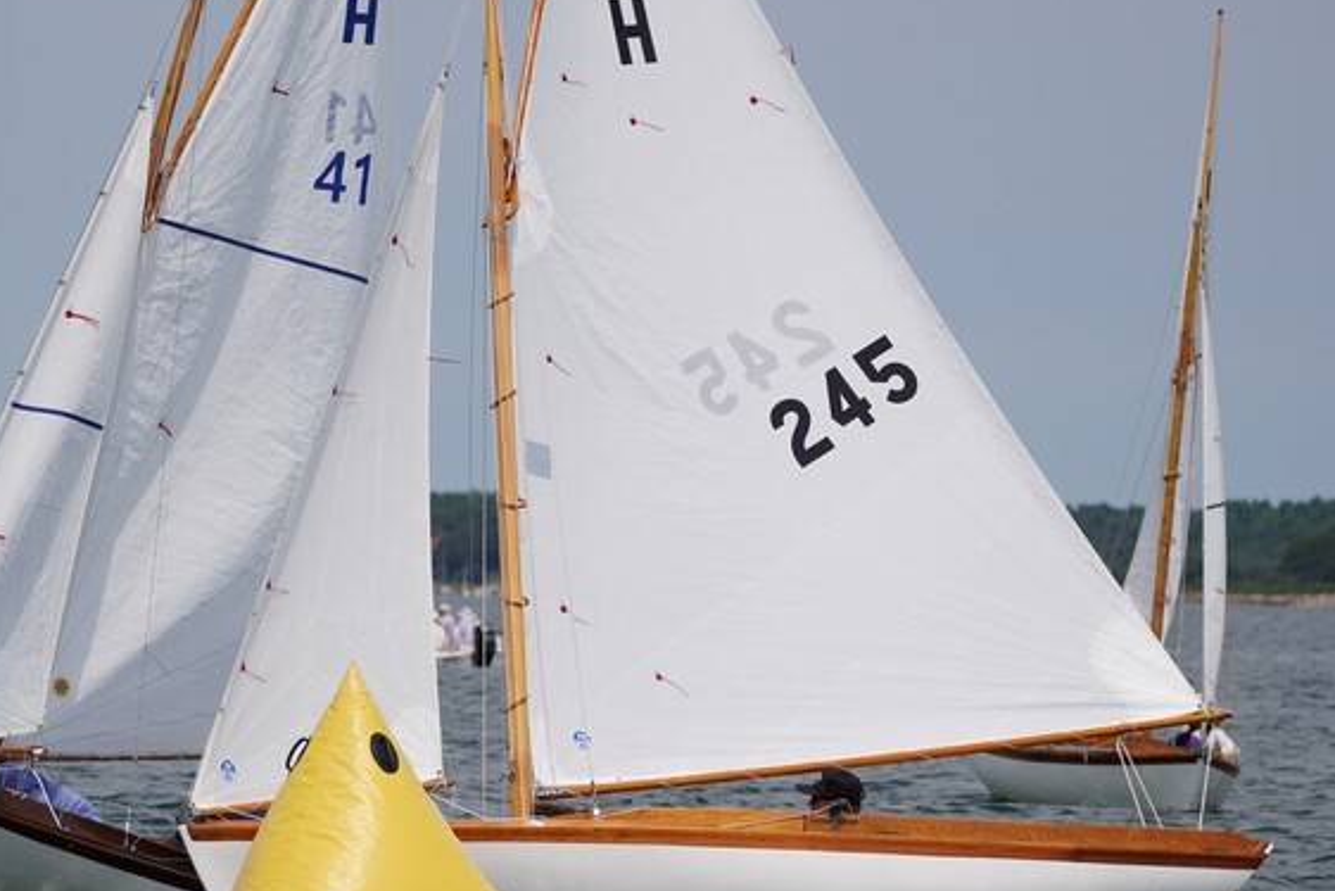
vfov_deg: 4.3
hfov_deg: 6.4
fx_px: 11869
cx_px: 518
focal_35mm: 320
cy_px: 486
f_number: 5
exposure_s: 1/1250
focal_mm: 150
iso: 100
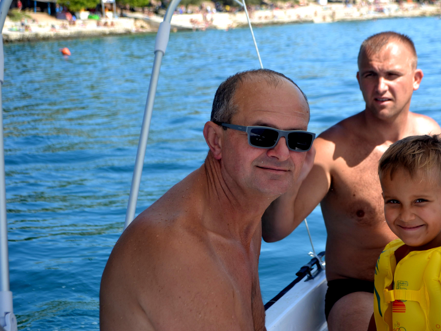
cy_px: 153
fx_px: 892
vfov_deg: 21.0
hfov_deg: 27.6
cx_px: 292
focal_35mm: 70
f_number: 5.6
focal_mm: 36
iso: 100
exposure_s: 1/125
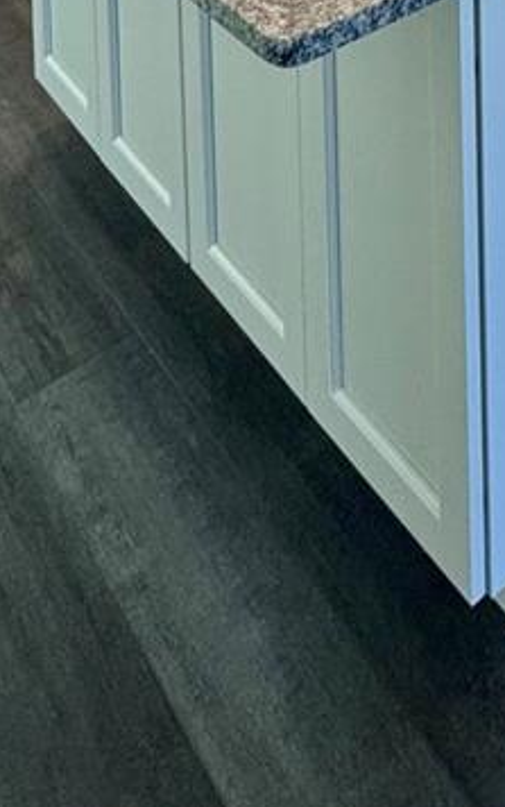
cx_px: 650
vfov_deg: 25.1
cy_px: -519
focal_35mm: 50
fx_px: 1099
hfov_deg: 23.1
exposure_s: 1/120
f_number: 2.2
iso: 160
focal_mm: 2.22
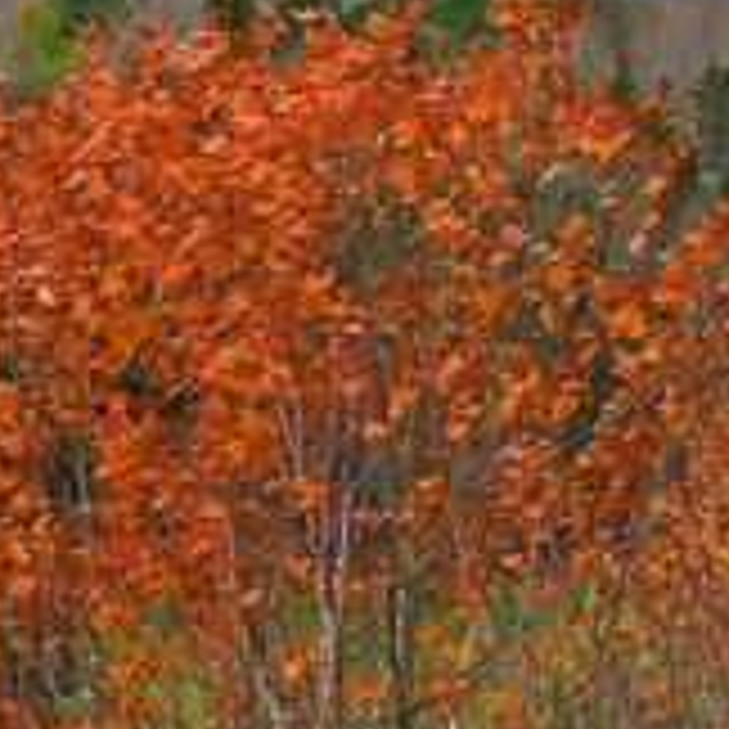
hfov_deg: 9.1
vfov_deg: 9.1
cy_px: -43
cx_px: 783
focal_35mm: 191
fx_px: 4551
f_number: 2.8
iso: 200
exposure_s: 1/50
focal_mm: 19.4
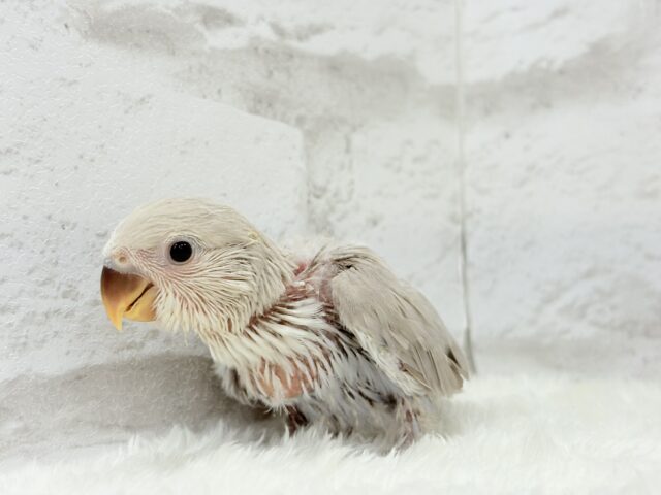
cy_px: 248
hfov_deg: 36.8
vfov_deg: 28.0
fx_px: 993
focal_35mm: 52
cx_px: 330
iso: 80
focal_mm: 5.96
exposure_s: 1/100
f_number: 1.6
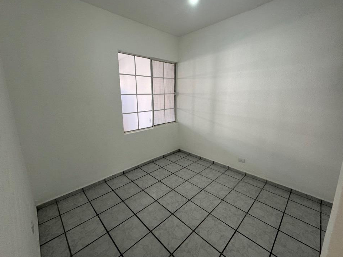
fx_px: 149
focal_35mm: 15
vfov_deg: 81.7
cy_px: 123
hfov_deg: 98.2
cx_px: 176
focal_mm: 2.22
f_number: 2.2
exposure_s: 1/60
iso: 160
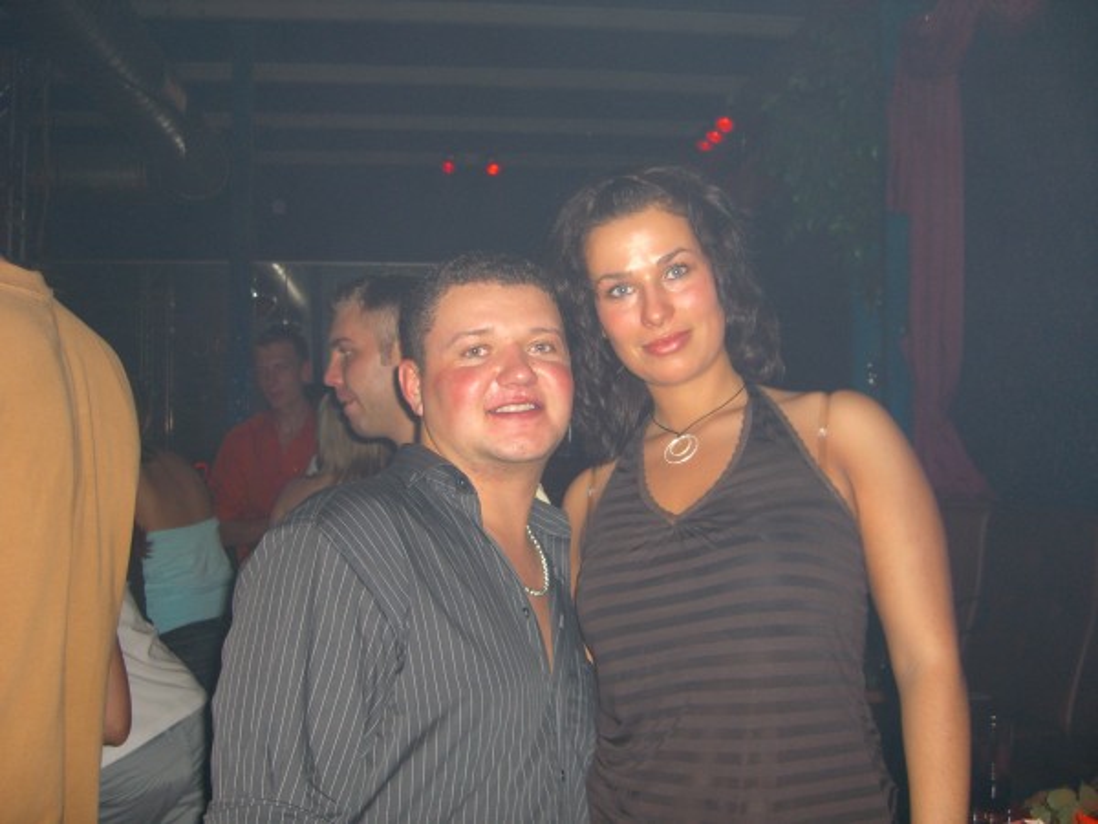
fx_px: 1205
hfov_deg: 49.0
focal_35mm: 38
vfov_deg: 37.7
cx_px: 549
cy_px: 412
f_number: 2.8
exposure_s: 1/60
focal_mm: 7.9
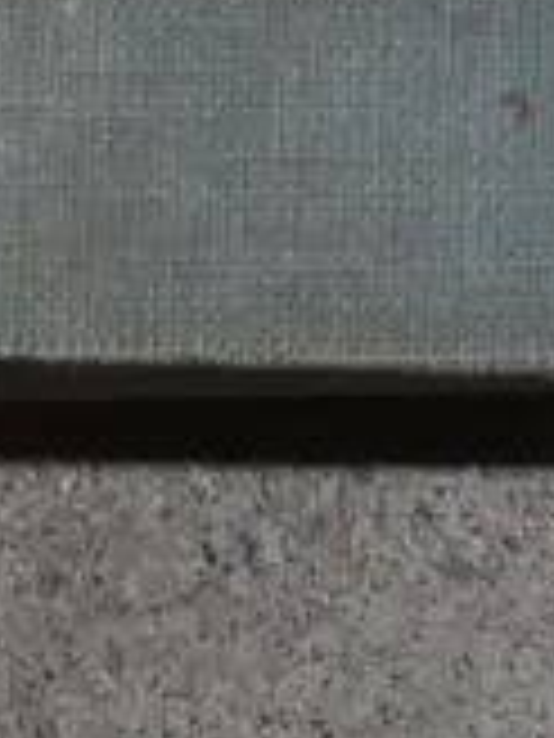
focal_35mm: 436
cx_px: 836
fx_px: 9304
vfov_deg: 4.4
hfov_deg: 3.4
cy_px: -1436
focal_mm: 35
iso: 800
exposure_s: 1/80
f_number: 6.3
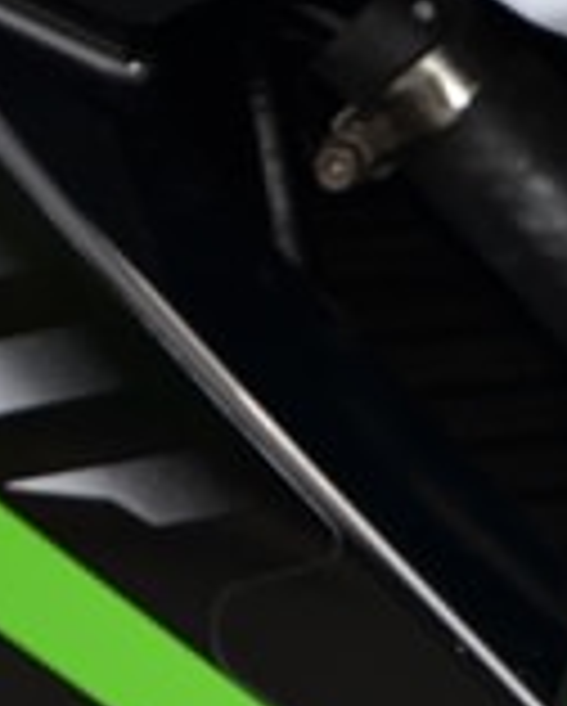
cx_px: 958
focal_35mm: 469
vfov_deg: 4.1
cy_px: 717
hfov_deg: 3.3
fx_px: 9829
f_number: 6.3
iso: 100
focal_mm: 105
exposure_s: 1/250
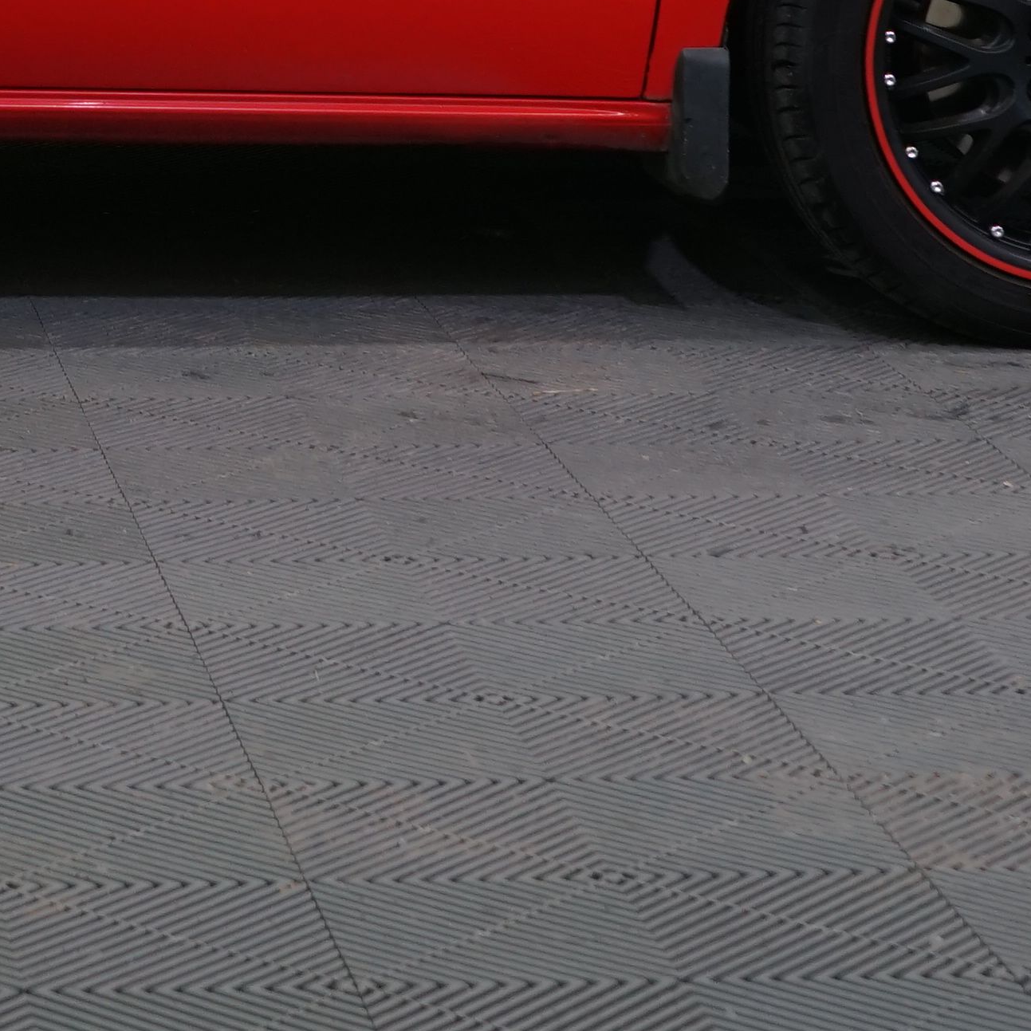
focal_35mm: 138
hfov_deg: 12.4
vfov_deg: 12.0
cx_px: -199
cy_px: -536
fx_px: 4650
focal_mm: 35
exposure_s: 1/30
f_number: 6.3
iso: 500
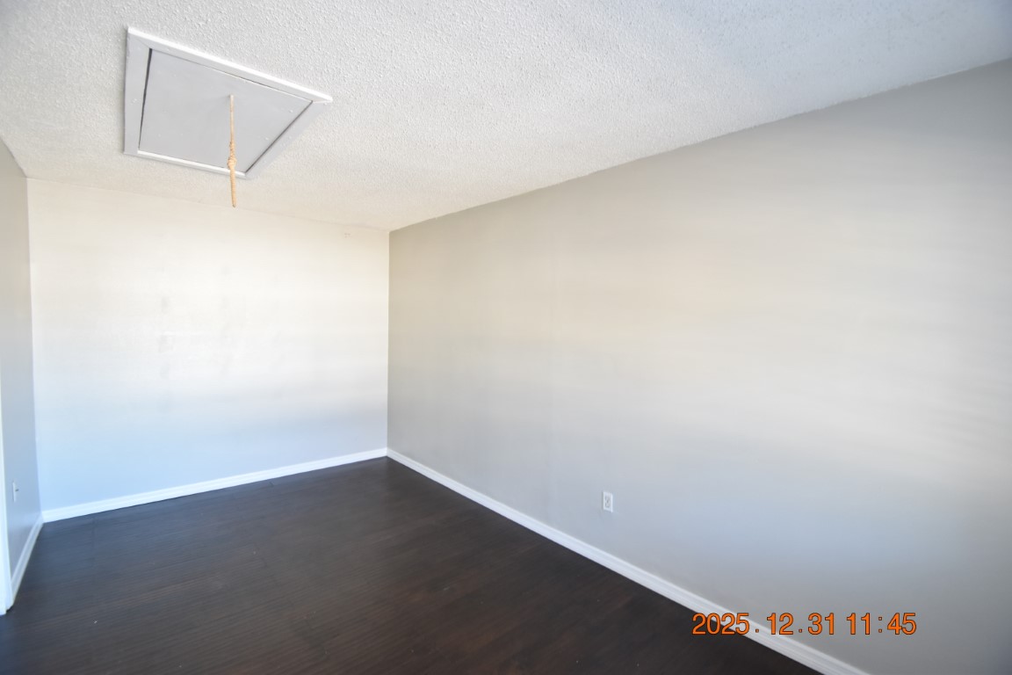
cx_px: 506
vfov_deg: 77.3
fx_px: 422
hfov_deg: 100.4
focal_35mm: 15
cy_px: 338
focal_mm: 10
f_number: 3.5
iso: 800
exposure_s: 1/45
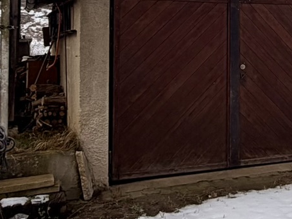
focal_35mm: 63
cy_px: 20
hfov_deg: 28.2
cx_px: 314
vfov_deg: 22.7
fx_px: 531
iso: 40
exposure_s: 1/770
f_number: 2.2
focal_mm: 2.22
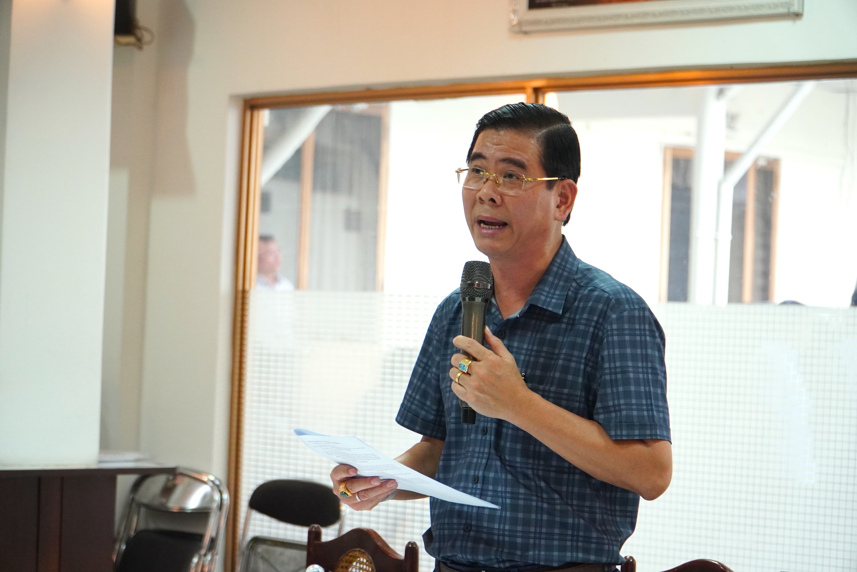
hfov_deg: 23.4
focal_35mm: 87
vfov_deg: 15.7
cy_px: 286
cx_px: 428
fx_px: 2071
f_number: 4
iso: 2000
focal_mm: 58
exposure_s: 1/100
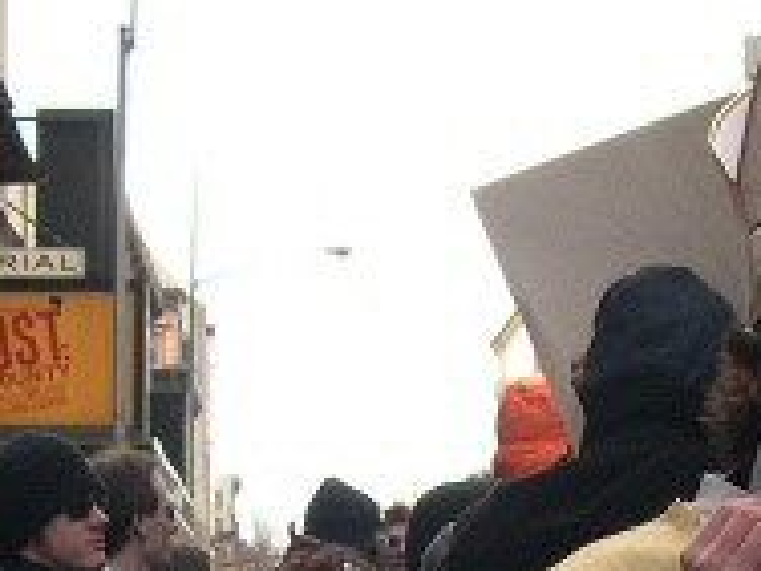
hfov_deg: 17.0
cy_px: 721
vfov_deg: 12.5
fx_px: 2528
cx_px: 559
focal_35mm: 115
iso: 100
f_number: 2.8
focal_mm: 8
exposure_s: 1/190
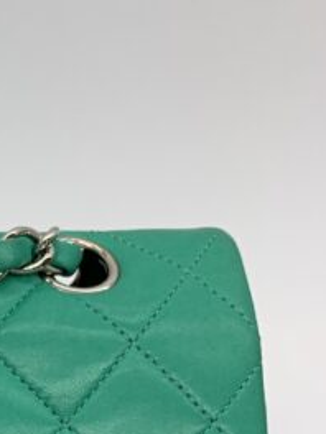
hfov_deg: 13.0
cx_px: -296
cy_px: 524
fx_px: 1268
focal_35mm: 101
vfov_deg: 18.4
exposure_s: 1/125
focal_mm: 4.25
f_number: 1.8
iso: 25
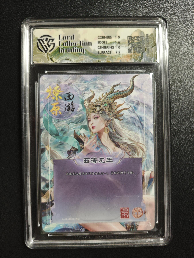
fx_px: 194
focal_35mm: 26
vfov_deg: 67.3
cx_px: 97
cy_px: 129
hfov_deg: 53.1
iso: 400
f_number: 1.5
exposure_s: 1/100
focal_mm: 4.94
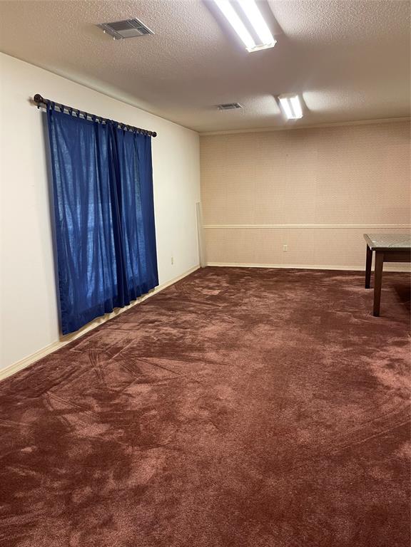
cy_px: 274
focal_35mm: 25
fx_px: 396
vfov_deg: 69.4
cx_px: 206
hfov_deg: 54.9
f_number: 1.6
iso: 250
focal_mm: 5.1
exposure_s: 1/60
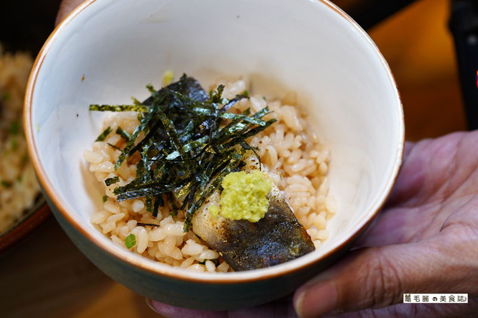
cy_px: 159
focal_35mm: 90
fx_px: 1195
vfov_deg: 15.2
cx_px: 239
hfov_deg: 22.6
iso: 800
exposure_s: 1/100
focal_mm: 90
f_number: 5.6
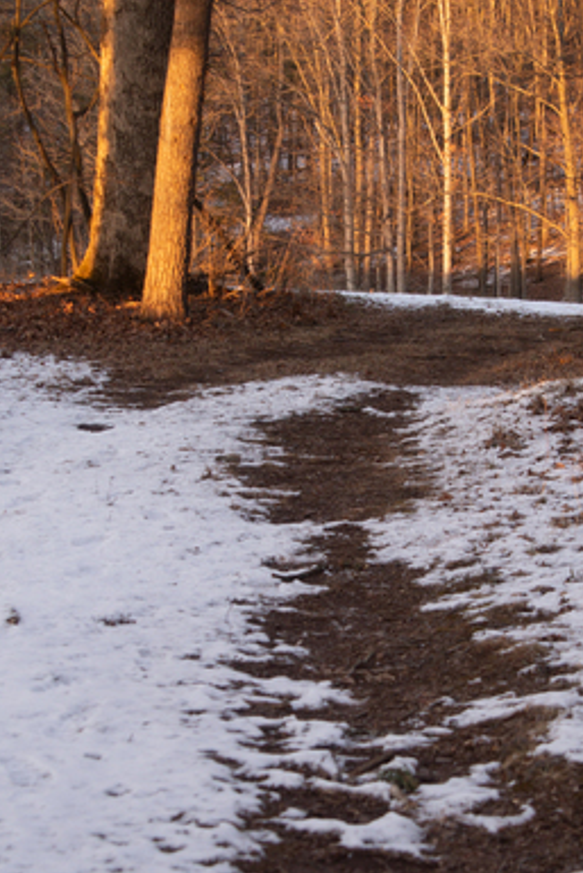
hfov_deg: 13.2
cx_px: 374
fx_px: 2524
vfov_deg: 19.6
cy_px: 512
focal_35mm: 104
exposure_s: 1/160
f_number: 7.1
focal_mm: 50
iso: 400
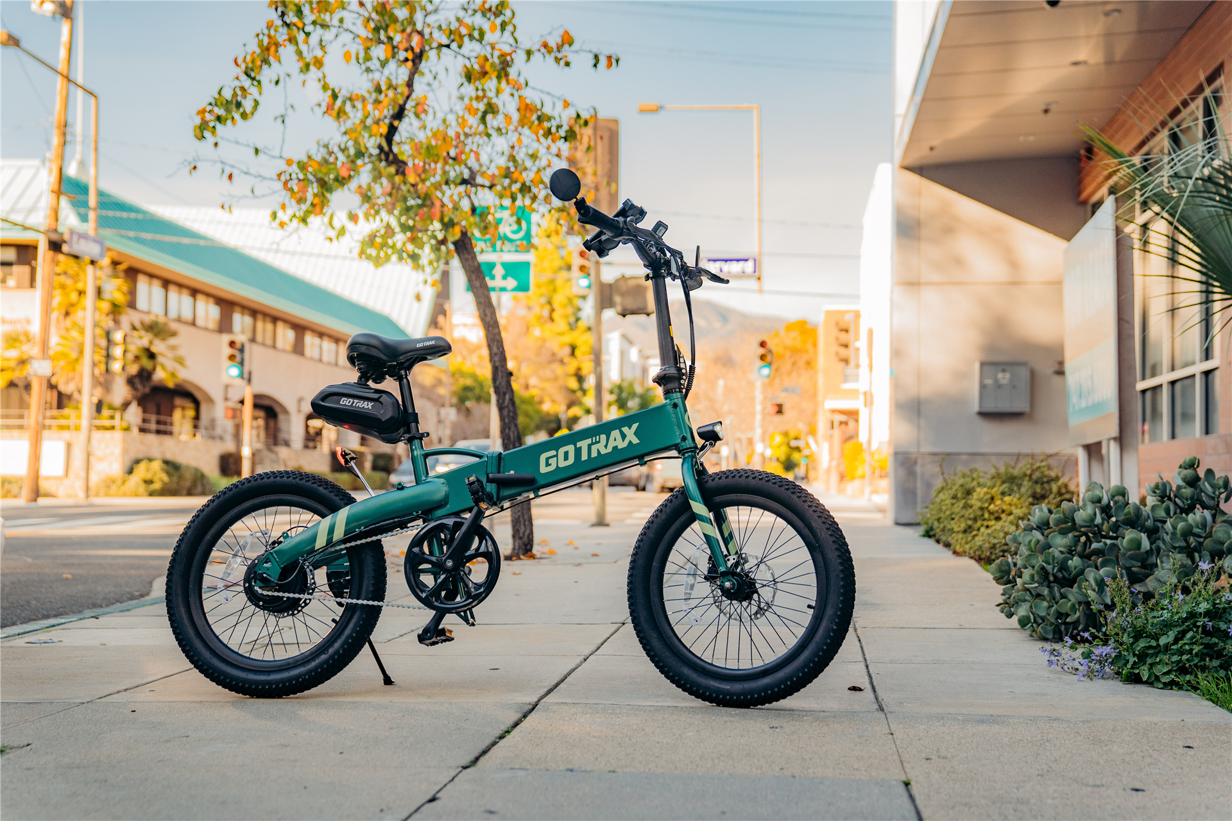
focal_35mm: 46
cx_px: 616
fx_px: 1574
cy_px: 410
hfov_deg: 42.7
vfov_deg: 29.2
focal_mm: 46
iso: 640
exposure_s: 1/1250
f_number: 2.8
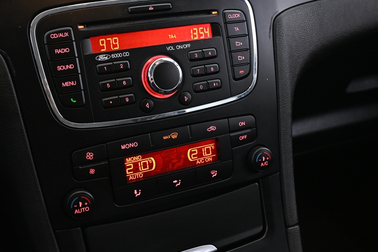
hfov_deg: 44.8
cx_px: 167
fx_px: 458
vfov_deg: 30.7
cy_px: 113
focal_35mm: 44
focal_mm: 23
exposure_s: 1/20
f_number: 4.2
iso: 1600
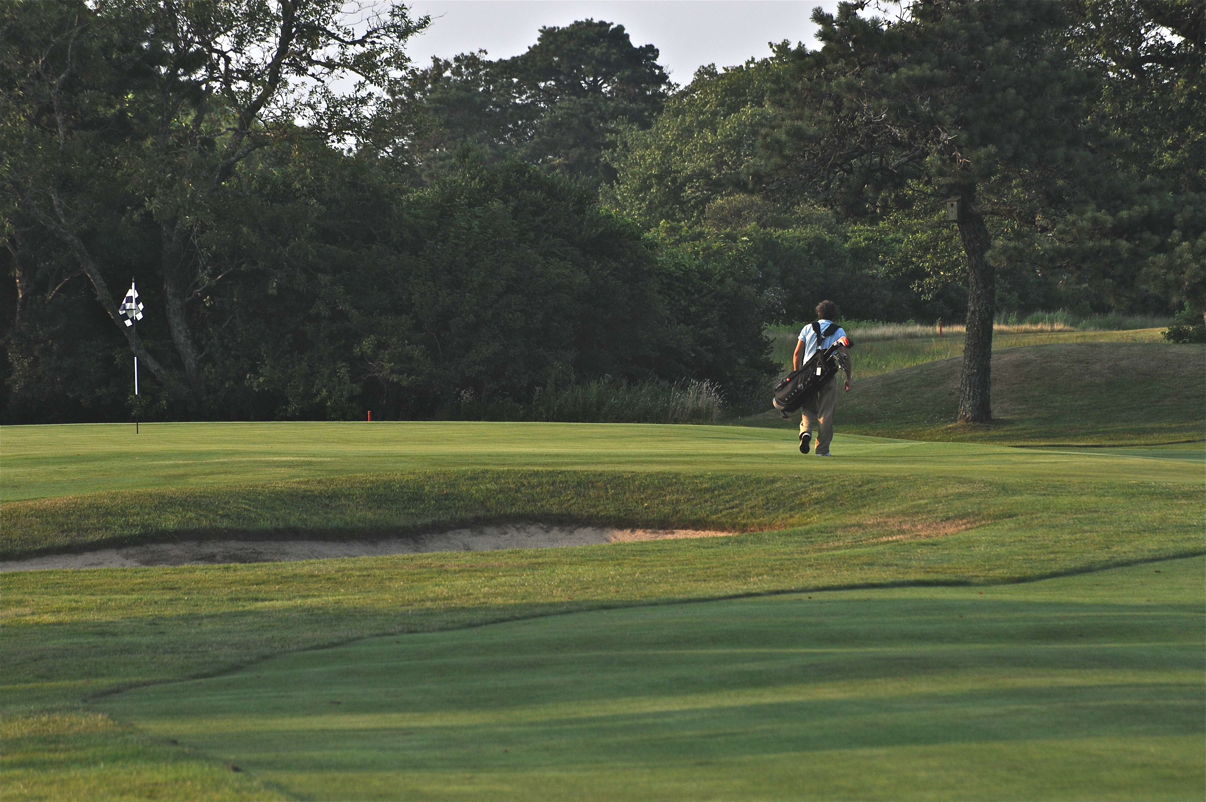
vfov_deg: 4.6
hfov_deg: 6.9
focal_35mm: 300
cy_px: 401
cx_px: 603
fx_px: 10043
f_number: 13
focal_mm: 300
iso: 400
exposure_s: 1/500
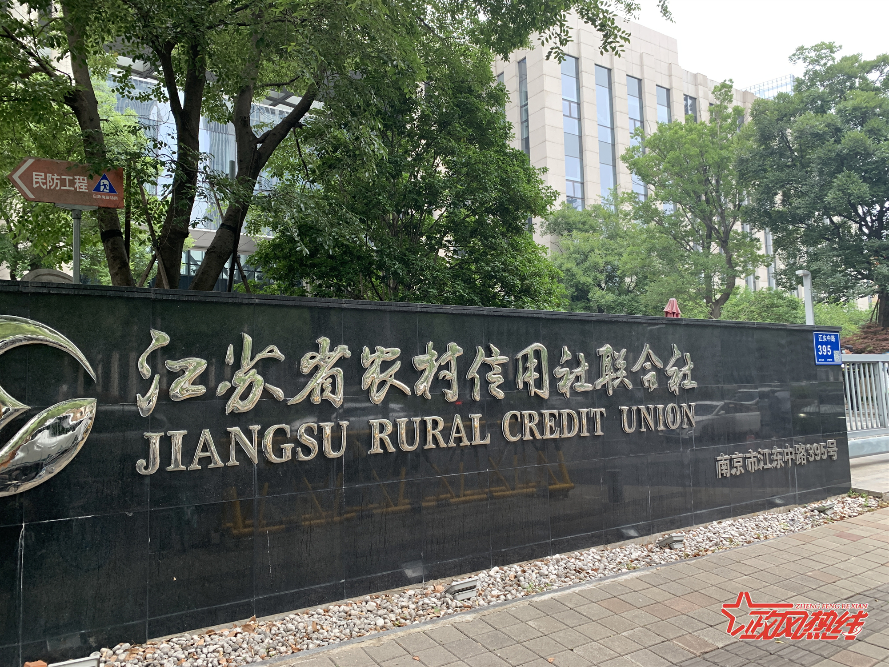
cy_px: 334
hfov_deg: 67.3
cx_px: 444
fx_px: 668
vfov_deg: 53.1
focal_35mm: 26
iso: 80
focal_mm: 4.25
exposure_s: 1/121
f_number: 1.8
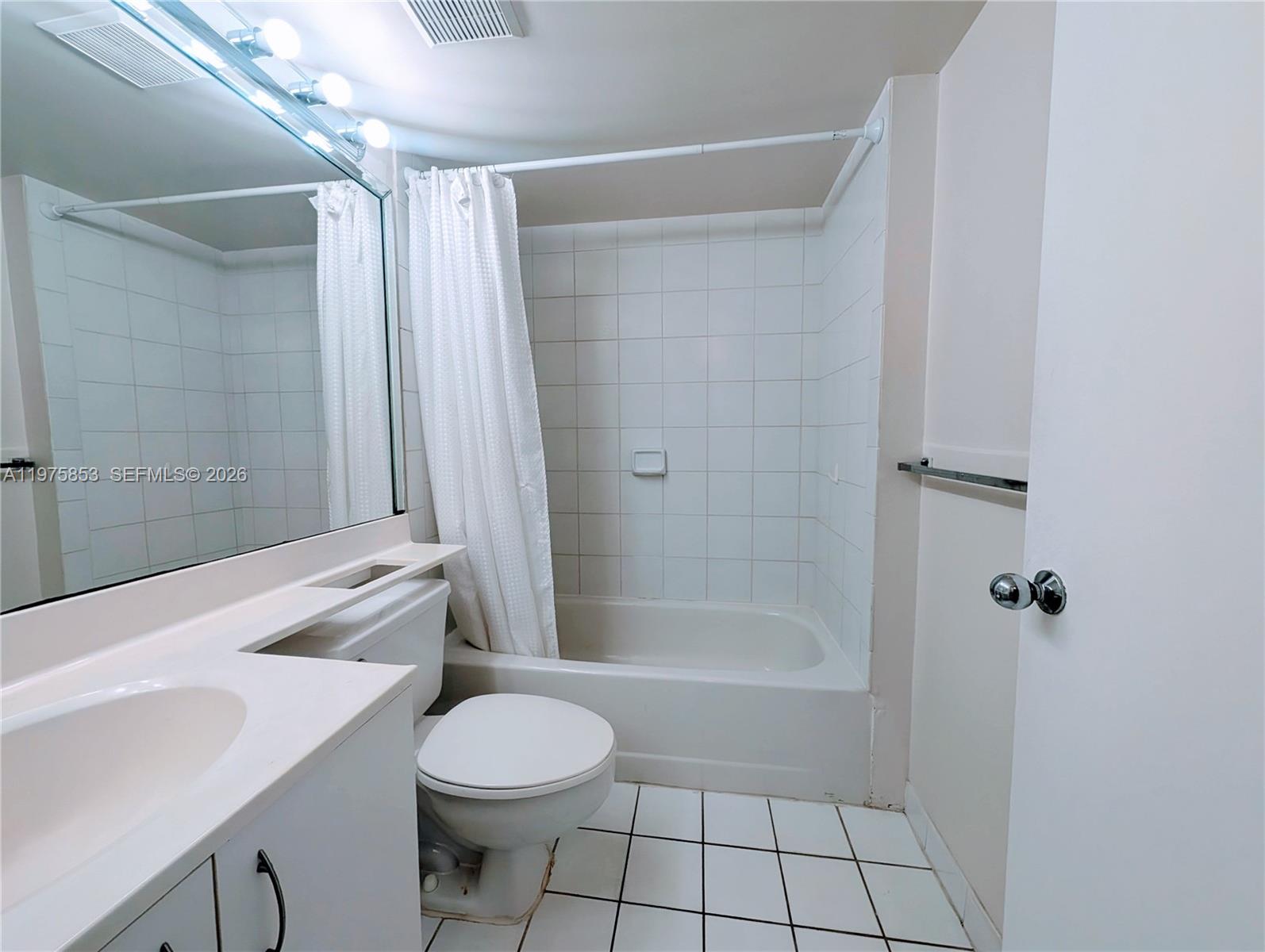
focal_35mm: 12
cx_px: 632
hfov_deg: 110.5
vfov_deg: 94.6
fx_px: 439
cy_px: 476
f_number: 1.7
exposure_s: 1/501
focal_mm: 2.02
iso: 67
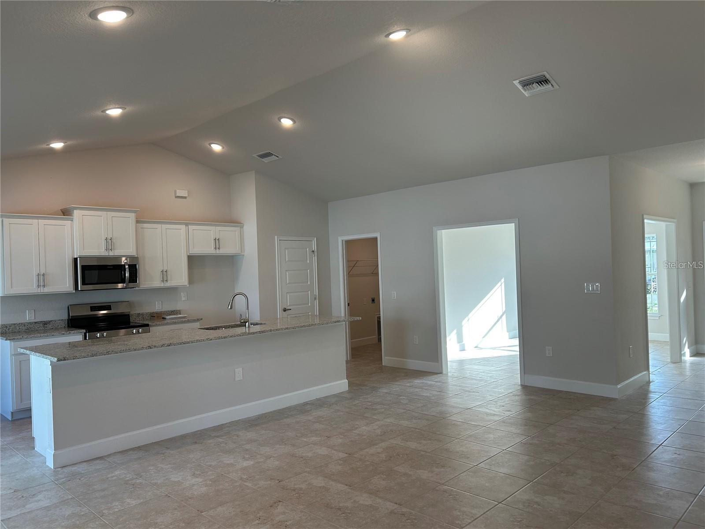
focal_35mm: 26
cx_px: 352
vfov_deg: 53.1
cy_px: 264
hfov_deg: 67.3
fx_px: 530
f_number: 1.5
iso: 50
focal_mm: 5.7
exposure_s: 1/131
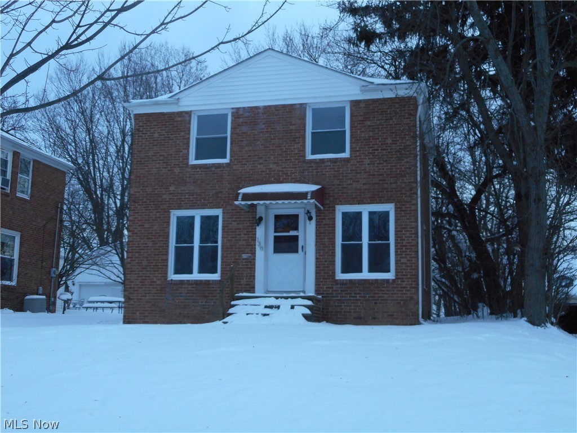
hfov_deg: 42.9
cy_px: 216
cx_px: 288
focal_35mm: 44
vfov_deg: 32.9
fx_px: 733
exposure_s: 1/30
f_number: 4.7
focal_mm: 7.9
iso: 280
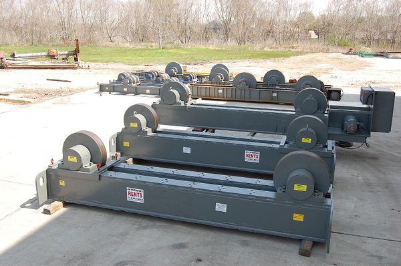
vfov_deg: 38.2
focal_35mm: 34
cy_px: 133
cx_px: 200
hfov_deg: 55.2
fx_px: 384
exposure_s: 1/200
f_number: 7.1
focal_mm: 23
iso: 200
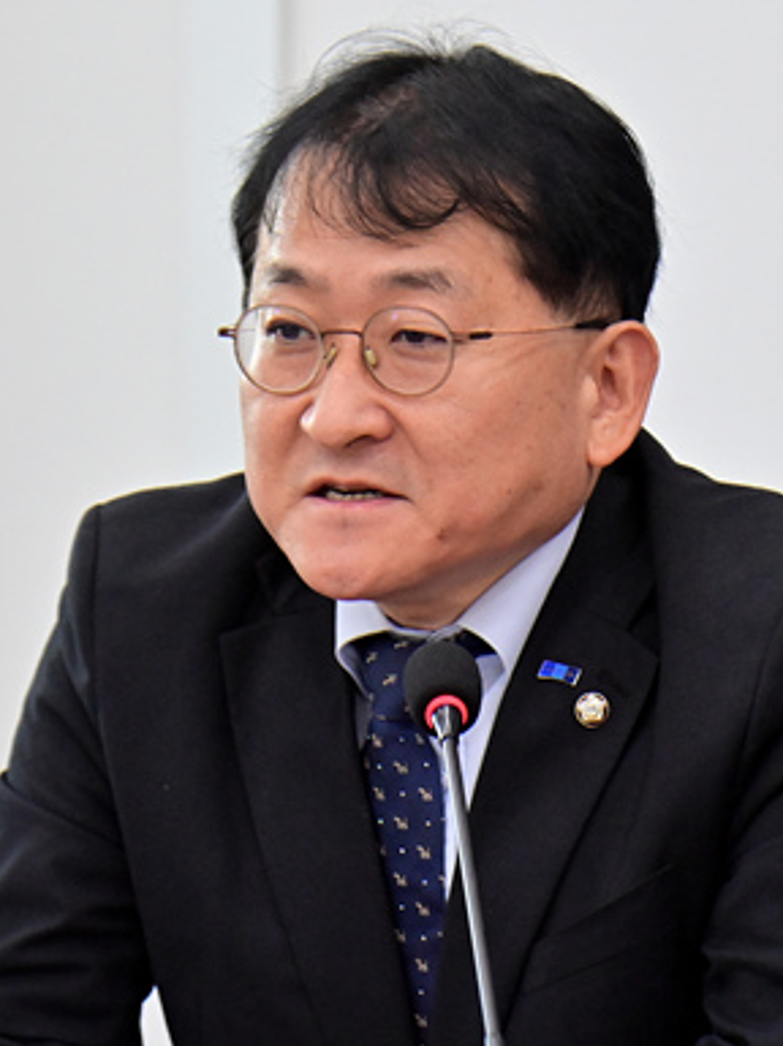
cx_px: 427
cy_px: 686
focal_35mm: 480
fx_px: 14501
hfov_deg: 3.1
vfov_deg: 4.1
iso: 4000
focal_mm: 240
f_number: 6.3
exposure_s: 1/250
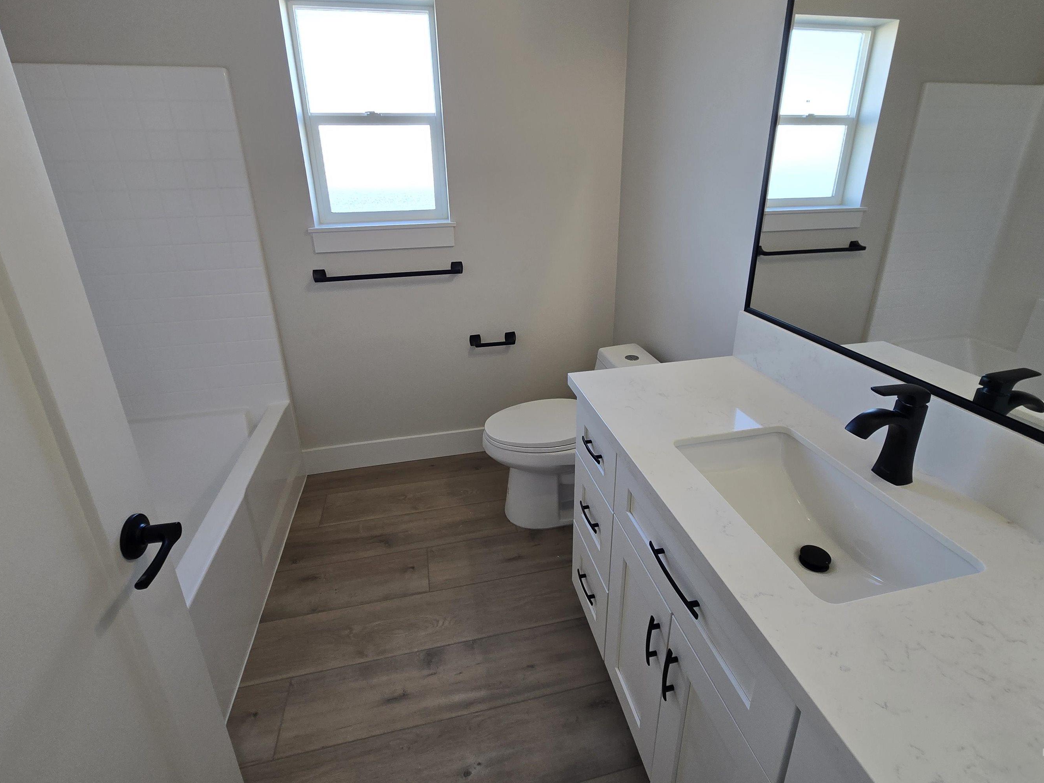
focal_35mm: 15
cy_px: 342
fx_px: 452
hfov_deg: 98.2
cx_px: 531
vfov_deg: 81.4
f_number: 2.2
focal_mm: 2.2
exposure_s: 1/60
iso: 50
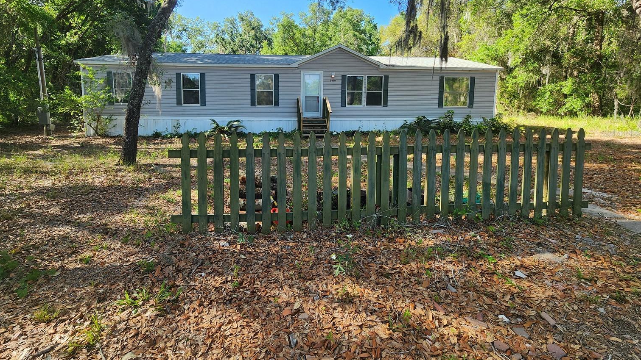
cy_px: 133
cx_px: 302
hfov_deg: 102.9
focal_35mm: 15
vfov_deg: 69.3
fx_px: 255
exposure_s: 1/338
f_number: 2.2
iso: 50
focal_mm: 2.2
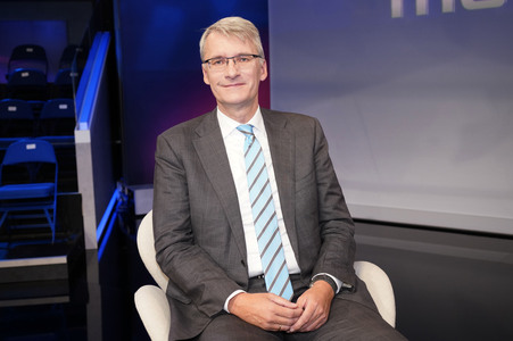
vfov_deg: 32.6
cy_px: 170
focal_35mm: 41
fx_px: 584
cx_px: 256
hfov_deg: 47.4
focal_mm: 41
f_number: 5
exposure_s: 1/125
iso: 2000
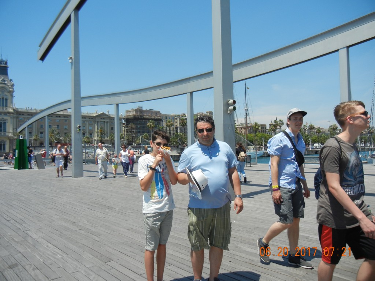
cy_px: 140
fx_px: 325
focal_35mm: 30
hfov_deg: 60.0
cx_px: 188
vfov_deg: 46.8
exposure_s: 1/440
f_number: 7
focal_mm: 5.4
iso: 160
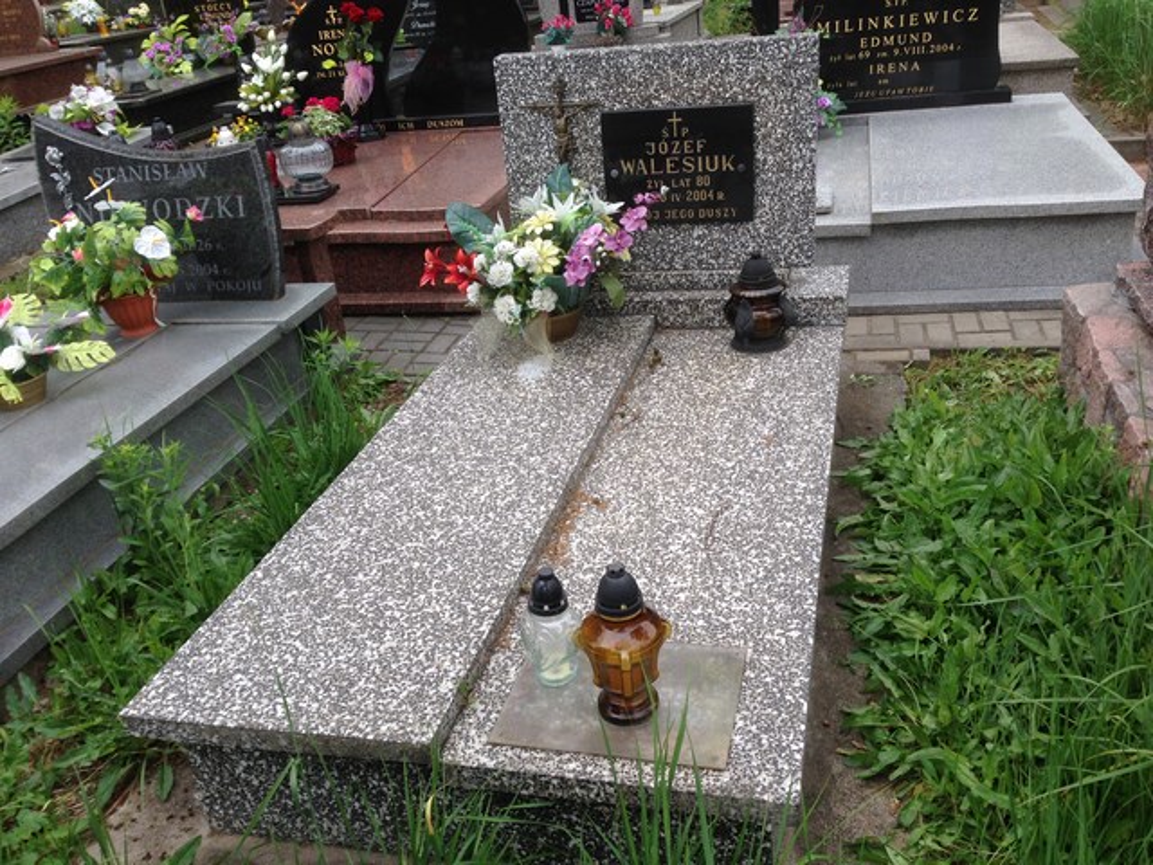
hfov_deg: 55.4
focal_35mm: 33
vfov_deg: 42.9
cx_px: 576
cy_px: 432
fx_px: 1099
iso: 50
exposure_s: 1/427
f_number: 2.4
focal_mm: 4.12
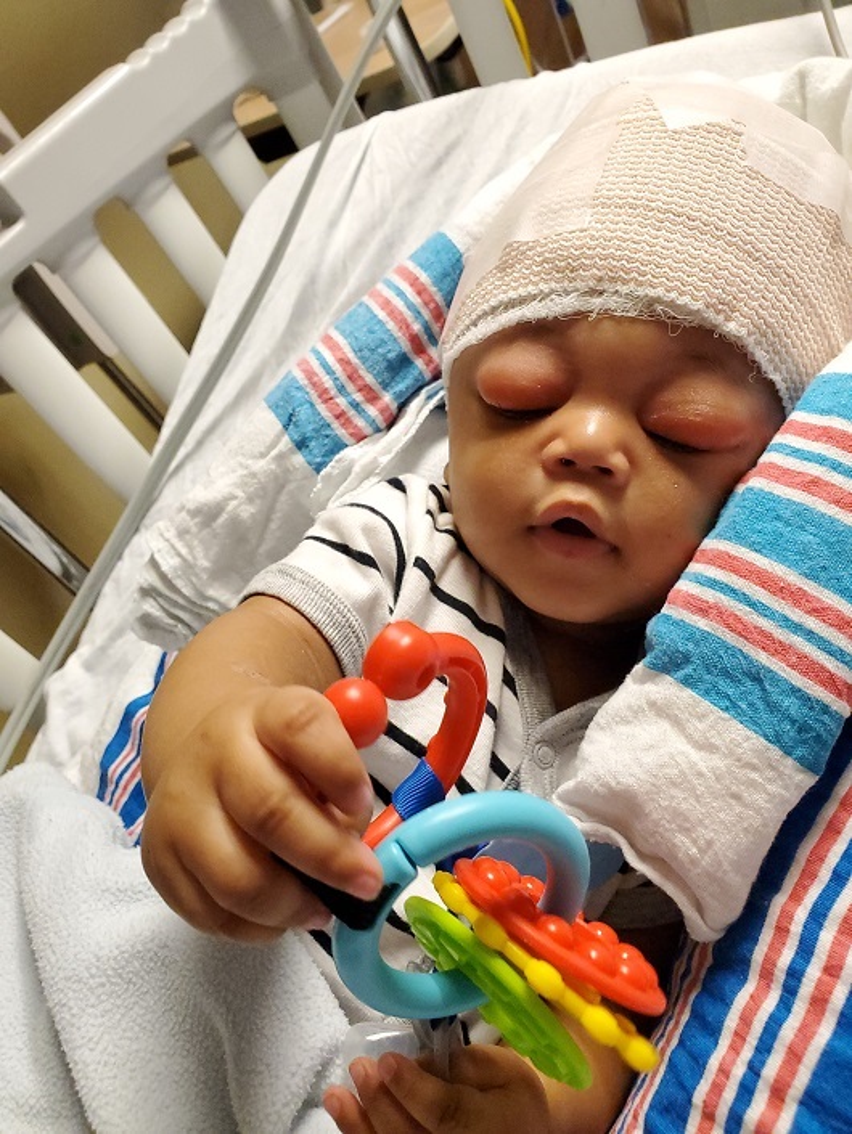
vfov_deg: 67.3
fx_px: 853
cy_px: 567
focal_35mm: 26
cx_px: 426
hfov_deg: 53.1
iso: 640
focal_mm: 4.3
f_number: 2.4
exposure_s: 1/120
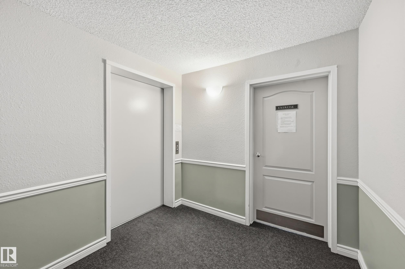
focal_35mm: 14
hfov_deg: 104.3
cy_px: 134
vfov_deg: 81.1
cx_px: 202
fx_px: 157
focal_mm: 14
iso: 100
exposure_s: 1/2
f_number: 8
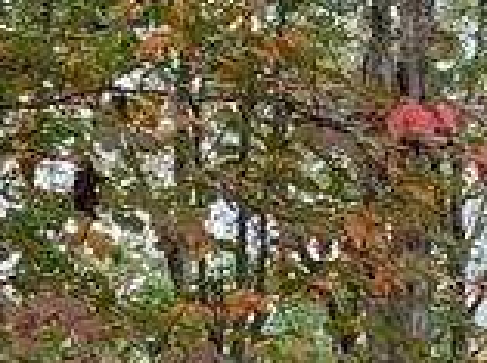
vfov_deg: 8.7
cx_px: 475
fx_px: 2386
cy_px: 143
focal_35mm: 170
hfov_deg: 11.5
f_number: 1.8
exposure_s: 1/122
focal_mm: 4.25
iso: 32
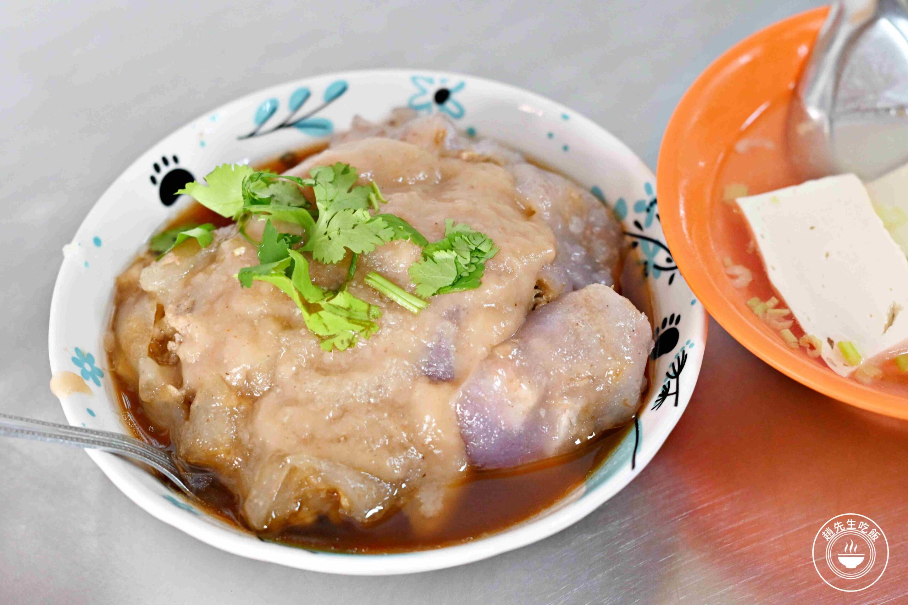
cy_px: 302
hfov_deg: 27.0
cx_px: 454
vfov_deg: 18.2
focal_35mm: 75
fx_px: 1892
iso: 1400
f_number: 3.2
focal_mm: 50
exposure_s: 1/160
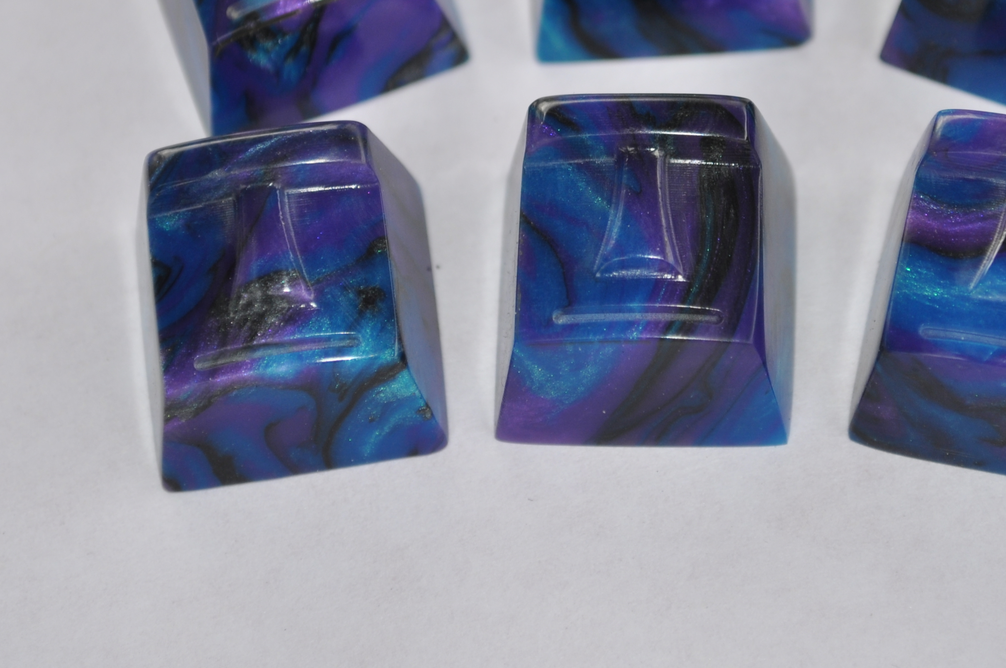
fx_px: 4072
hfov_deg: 14.1
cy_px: 88
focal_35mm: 146
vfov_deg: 9.3
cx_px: 633
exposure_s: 1/200
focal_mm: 55
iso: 200
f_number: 5.6
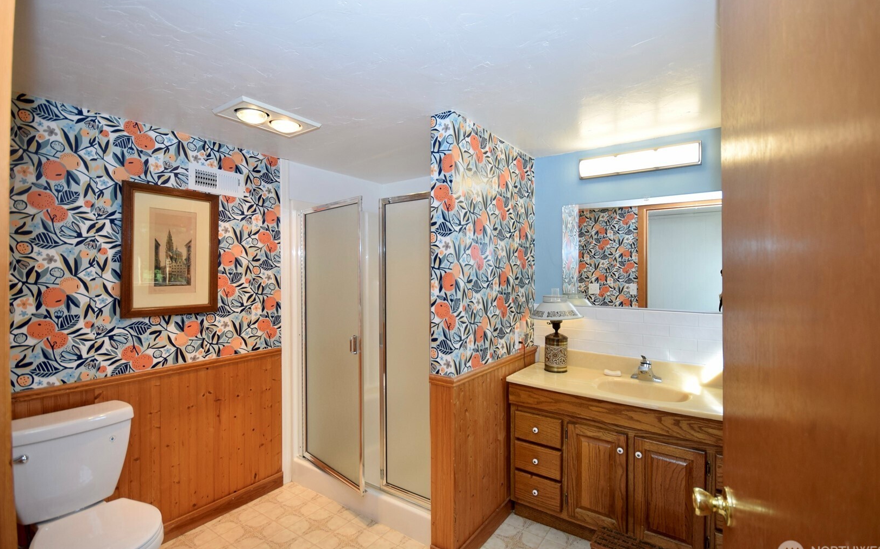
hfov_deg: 97.8
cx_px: 449
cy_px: 268
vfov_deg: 71.2
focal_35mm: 16
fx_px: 384
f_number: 5
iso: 400
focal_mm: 10
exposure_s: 1/100
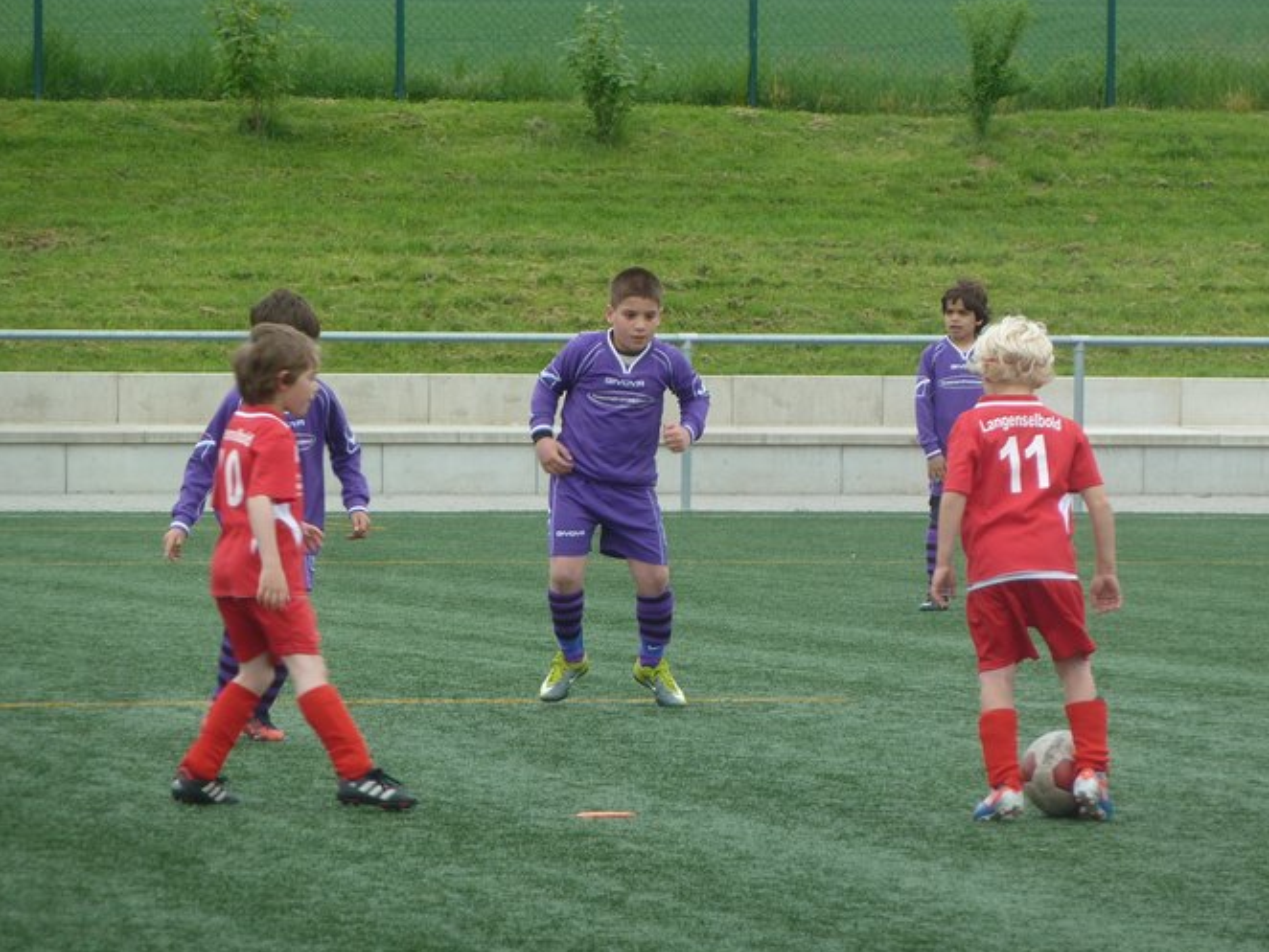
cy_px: 486
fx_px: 11625
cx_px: 625
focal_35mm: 317
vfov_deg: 4.7
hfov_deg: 6.2
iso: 125
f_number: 4.9
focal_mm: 49.2
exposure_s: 1/125
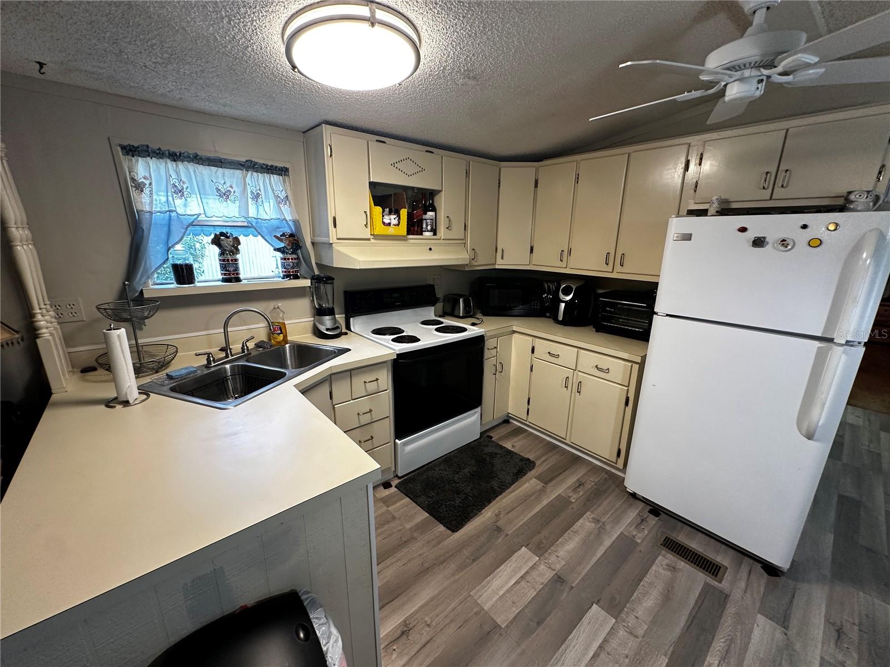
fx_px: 360
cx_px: 445
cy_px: 334
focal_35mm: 14
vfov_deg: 85.7
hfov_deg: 102.1
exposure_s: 1/60
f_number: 2.2
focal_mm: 2.22
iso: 160
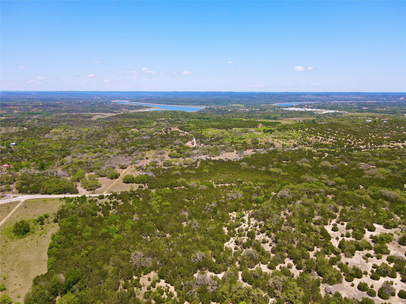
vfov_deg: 56.8
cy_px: 152
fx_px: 281
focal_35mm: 24
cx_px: 203
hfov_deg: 71.6
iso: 110
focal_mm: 4.5
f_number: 2.8
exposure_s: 1/640
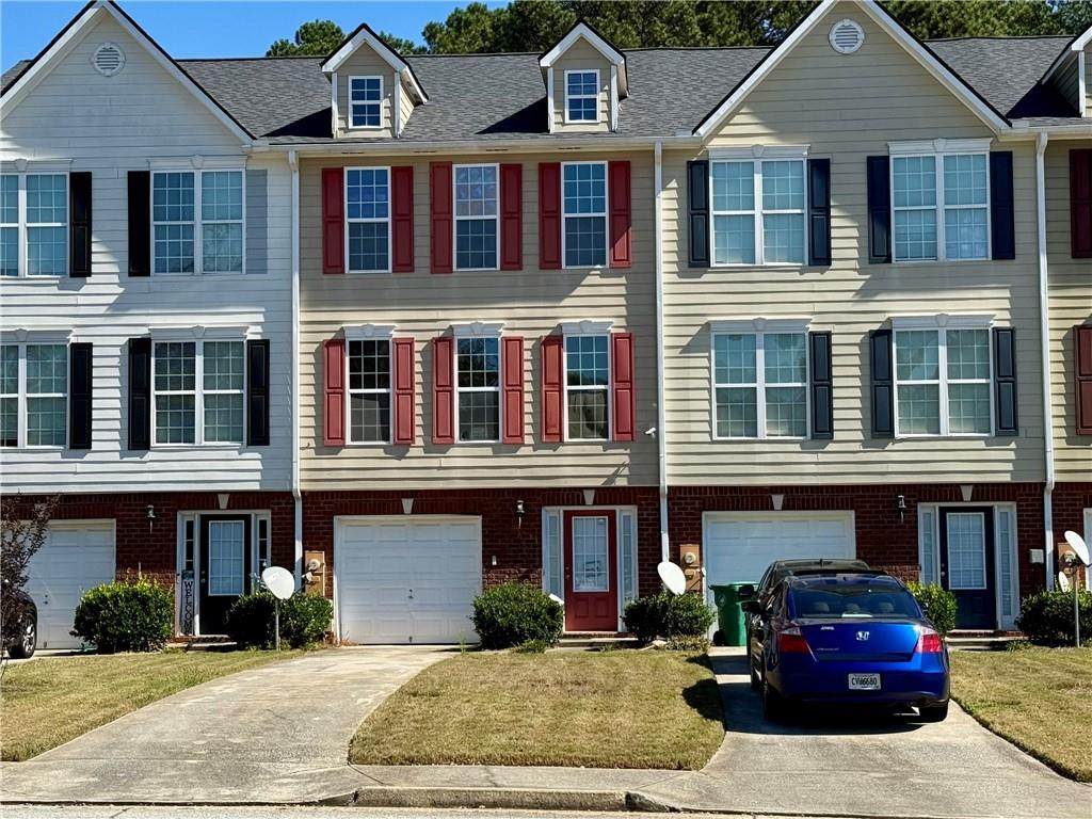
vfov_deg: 30.3
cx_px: 546
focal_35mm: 48
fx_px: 1514
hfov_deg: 39.7
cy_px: 410
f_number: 1.78
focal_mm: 6.76
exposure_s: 1/3534
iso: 64
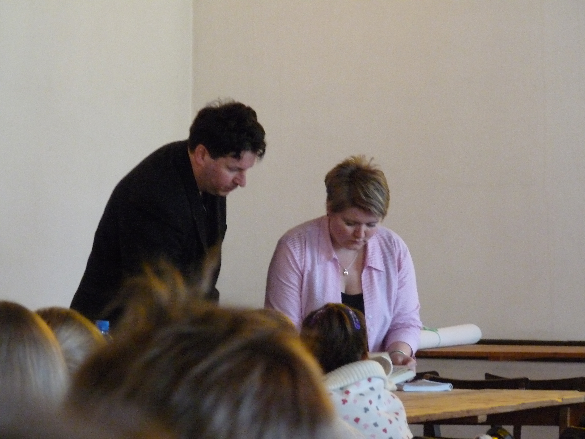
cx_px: 292
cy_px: 220
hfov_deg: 11.2
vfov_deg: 8.4
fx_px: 2974
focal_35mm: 176
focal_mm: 31.2
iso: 800
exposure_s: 1/40
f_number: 3.7
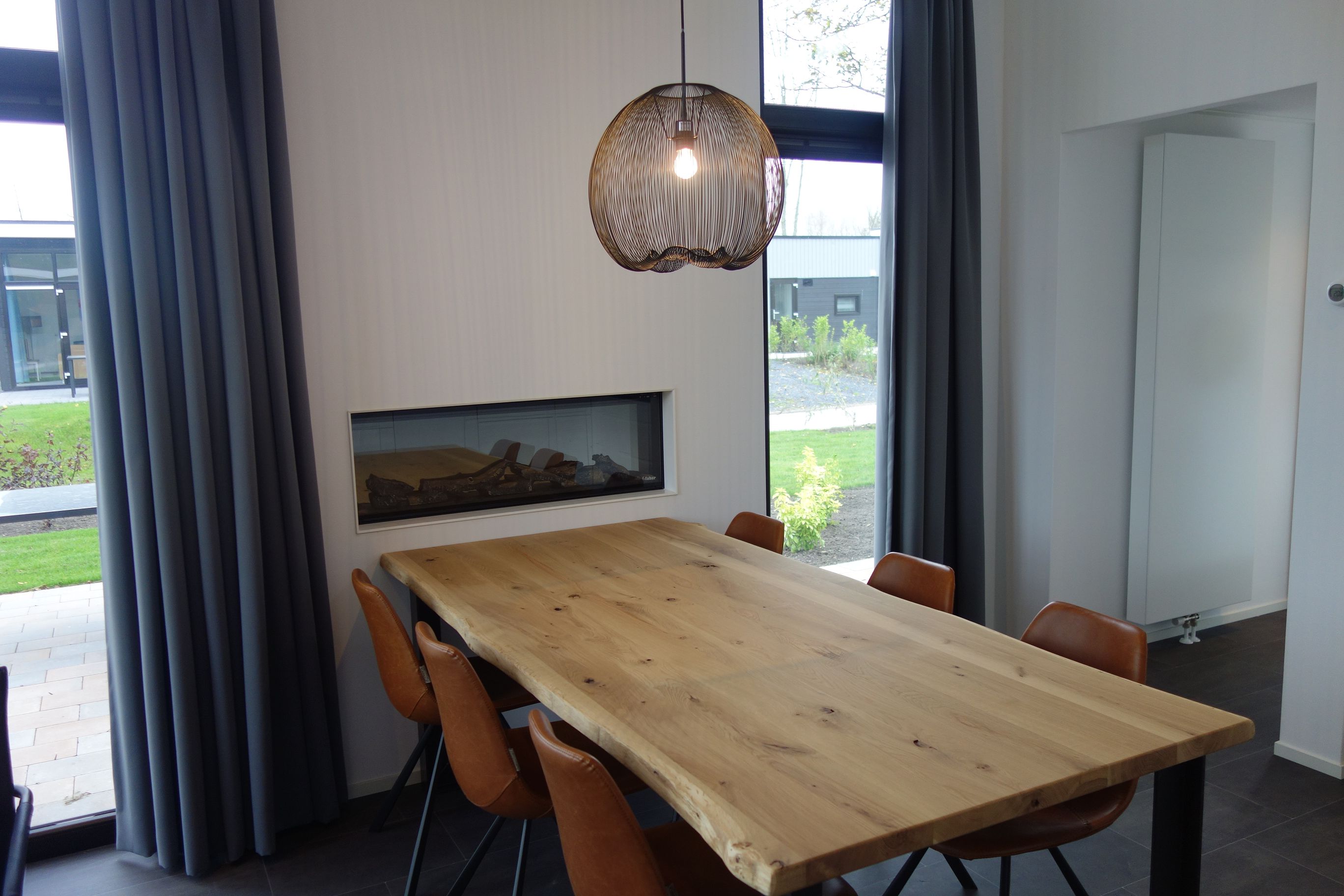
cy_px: 448
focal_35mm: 28
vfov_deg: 46.4
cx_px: 672
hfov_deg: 65.5
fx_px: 1045
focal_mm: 10.4
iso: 125
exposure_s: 1/40
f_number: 1.8
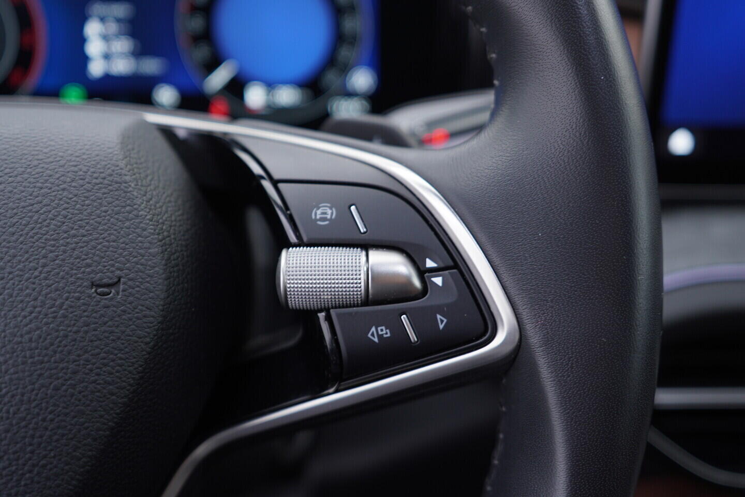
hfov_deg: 53.1
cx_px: 372
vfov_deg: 36.9
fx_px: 745
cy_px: 248
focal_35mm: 36
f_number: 2.8
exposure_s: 1/40
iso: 160
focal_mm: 24
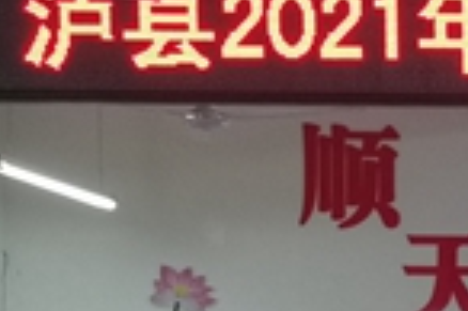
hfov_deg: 10.2
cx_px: 914
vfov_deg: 7.0
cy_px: 670
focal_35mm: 187
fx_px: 2428
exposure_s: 1/100
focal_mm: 4.75
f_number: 1.8
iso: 160
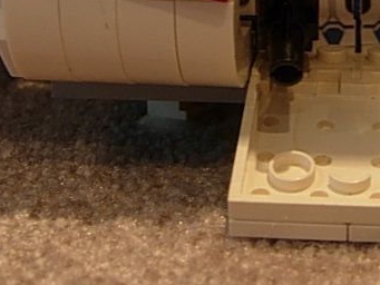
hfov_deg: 17.8
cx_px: 380
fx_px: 1186
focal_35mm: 108
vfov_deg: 13.3
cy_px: -81
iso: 50
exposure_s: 1/4.6
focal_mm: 7.5
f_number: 2.7
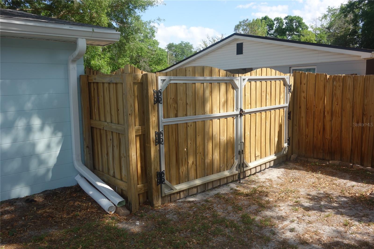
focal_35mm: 28
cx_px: 187
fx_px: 291
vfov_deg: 46.4
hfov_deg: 65.5
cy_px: 124
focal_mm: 10.4
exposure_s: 1/250
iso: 125
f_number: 5.6
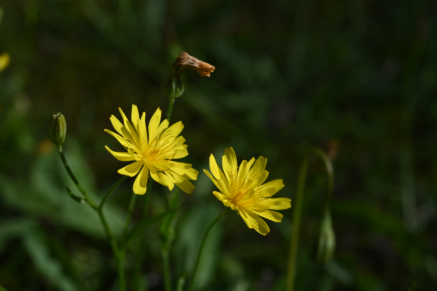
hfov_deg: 39.6
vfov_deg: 27.0
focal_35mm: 50
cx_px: 218
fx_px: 607
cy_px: 146
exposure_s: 1/1000
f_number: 14
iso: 400
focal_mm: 50
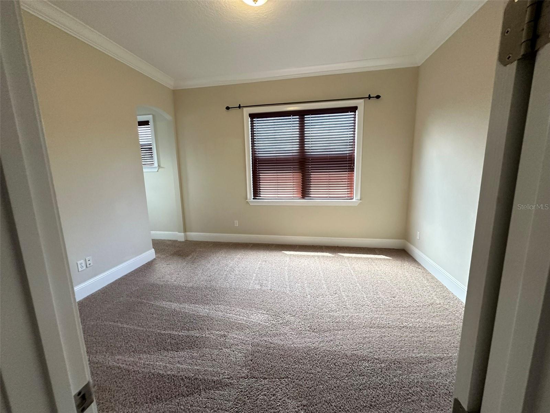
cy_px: 206
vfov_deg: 85.7
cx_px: 275
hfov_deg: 102.1
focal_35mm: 14
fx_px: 222
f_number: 2.2
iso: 320
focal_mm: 2.22
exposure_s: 1/120
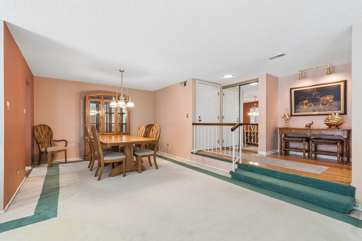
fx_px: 151
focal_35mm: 15
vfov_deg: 77.3
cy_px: 120
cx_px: 181
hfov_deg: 100.4
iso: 250
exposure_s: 1/25
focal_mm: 10
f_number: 8
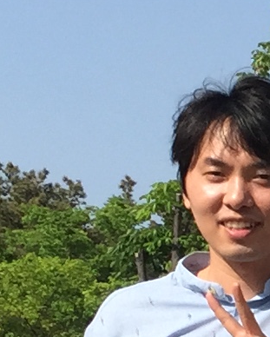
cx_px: 1055
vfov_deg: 8.0
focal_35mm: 238
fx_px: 2375
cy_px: 439
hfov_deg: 5.7
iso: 32
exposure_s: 1/1799
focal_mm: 4.15
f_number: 2.2
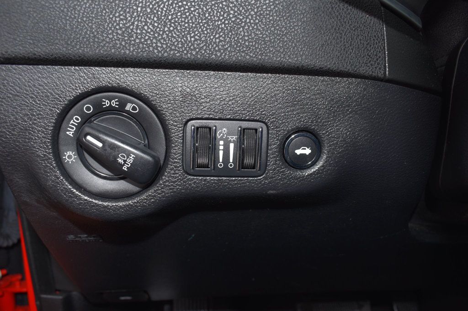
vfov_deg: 41.7
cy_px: 156
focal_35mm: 32
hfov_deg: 59.5
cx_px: 234
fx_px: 409
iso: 100
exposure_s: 1/60
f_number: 8
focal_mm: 21
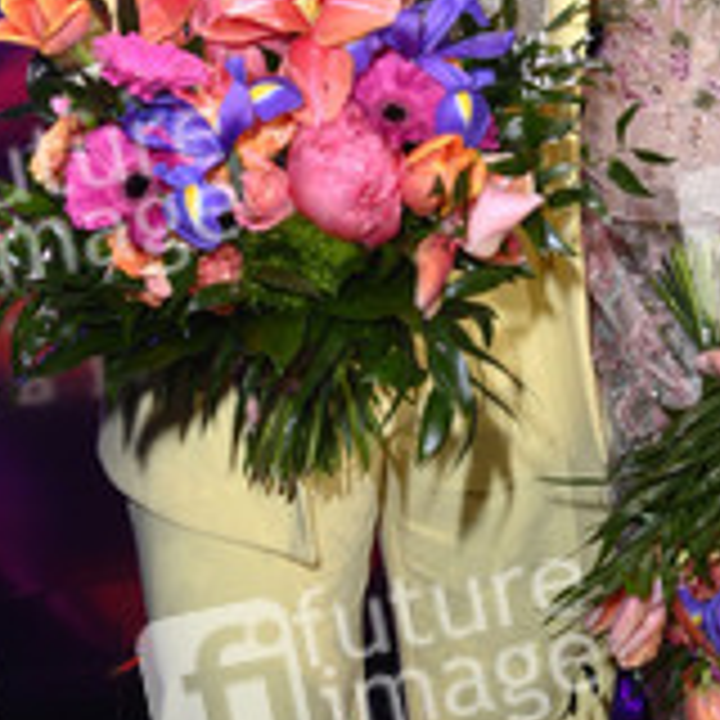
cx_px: 500
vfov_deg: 23.0
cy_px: -9
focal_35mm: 72
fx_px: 1694
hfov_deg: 23.8
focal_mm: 34
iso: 4000
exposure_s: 1/200
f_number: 6.3
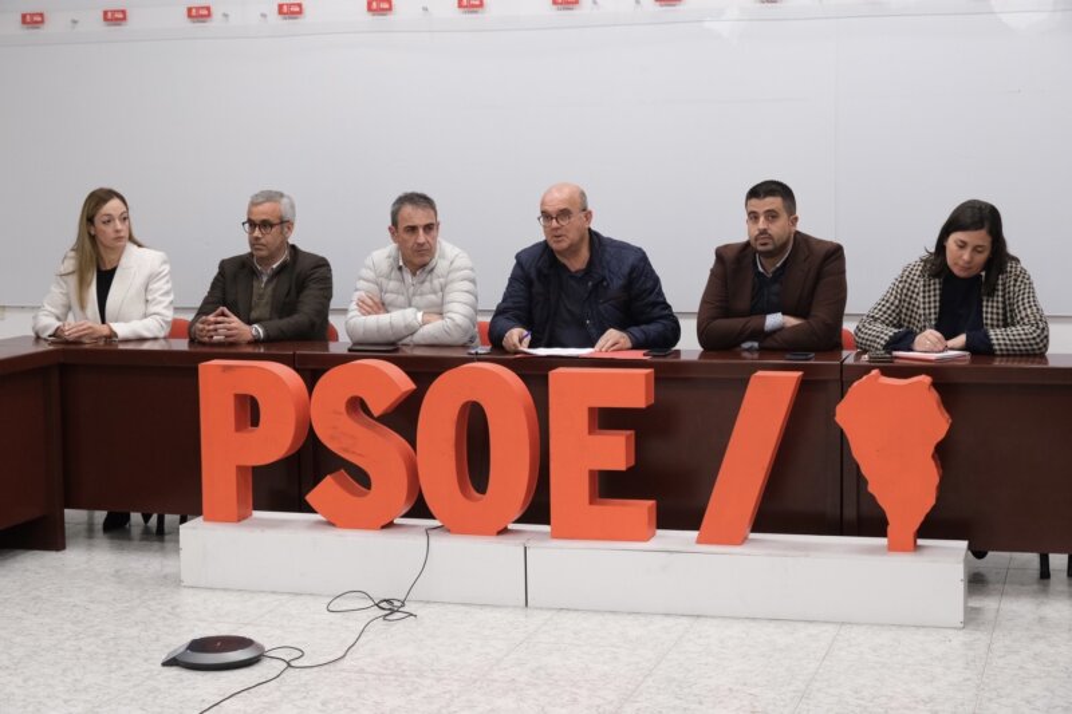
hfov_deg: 32.9
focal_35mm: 61
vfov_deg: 22.3
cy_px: 357
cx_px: 536
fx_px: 1816
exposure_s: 1/160
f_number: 5
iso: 2500
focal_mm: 40.8
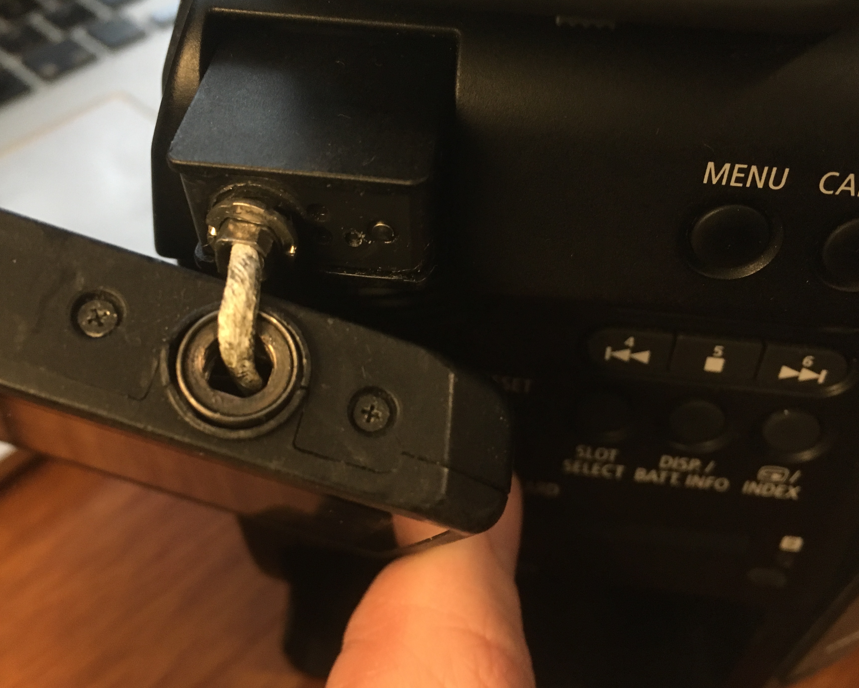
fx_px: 839
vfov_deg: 44.5
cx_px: 438
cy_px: 317
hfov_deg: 54.2
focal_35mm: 33
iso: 160
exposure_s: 1/33
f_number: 2.2
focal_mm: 4.15
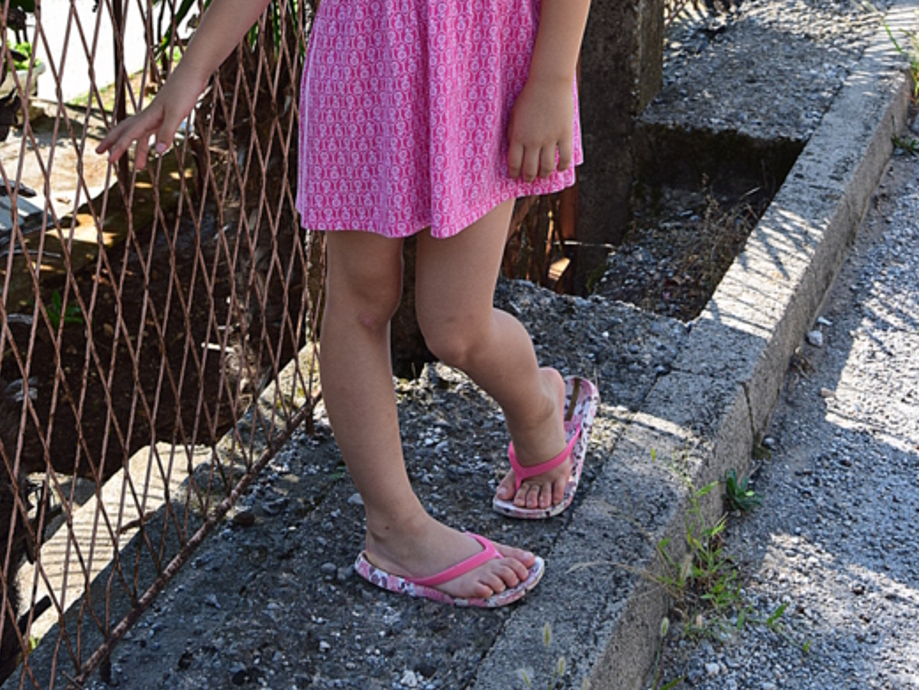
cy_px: 32
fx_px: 2064
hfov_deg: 25.1
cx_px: 451
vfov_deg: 18.6
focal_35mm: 78
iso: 400
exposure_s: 1/100
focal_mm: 35
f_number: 9
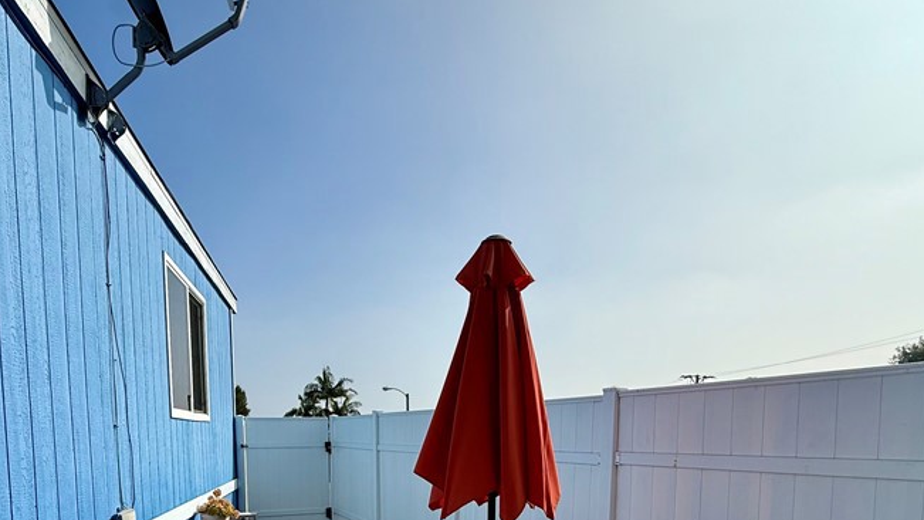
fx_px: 588
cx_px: 419
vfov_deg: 43.4
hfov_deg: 76.1
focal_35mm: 24
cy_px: 473
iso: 50
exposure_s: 1/4149
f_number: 2.2
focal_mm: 2.22
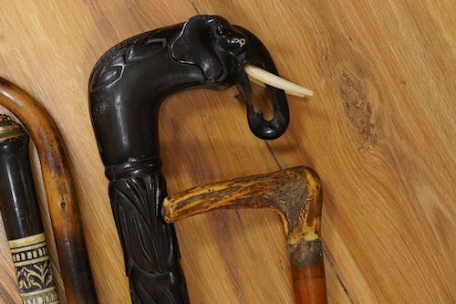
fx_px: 1026
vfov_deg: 16.8
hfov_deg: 24.8
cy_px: 170
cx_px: 126
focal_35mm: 81
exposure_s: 1/125
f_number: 3.5
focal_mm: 30
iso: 1250
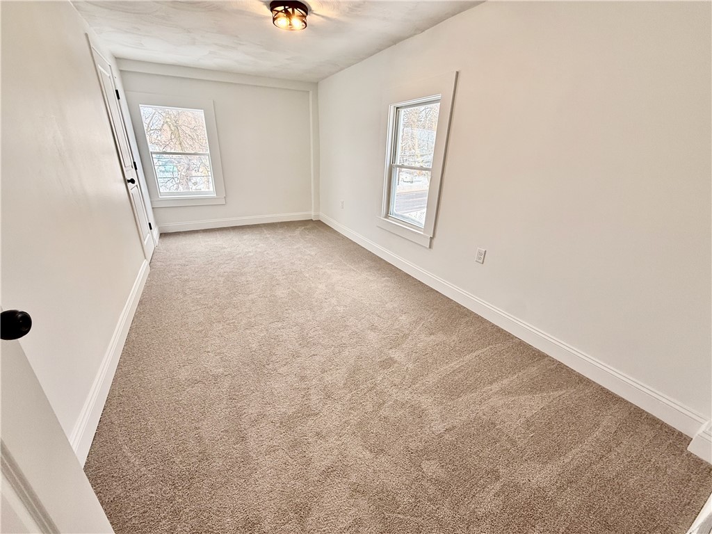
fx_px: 288
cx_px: 356
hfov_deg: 102.1
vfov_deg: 85.7
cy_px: 267
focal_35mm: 14
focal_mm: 2.22
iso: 125
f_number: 2.2
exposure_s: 1/120
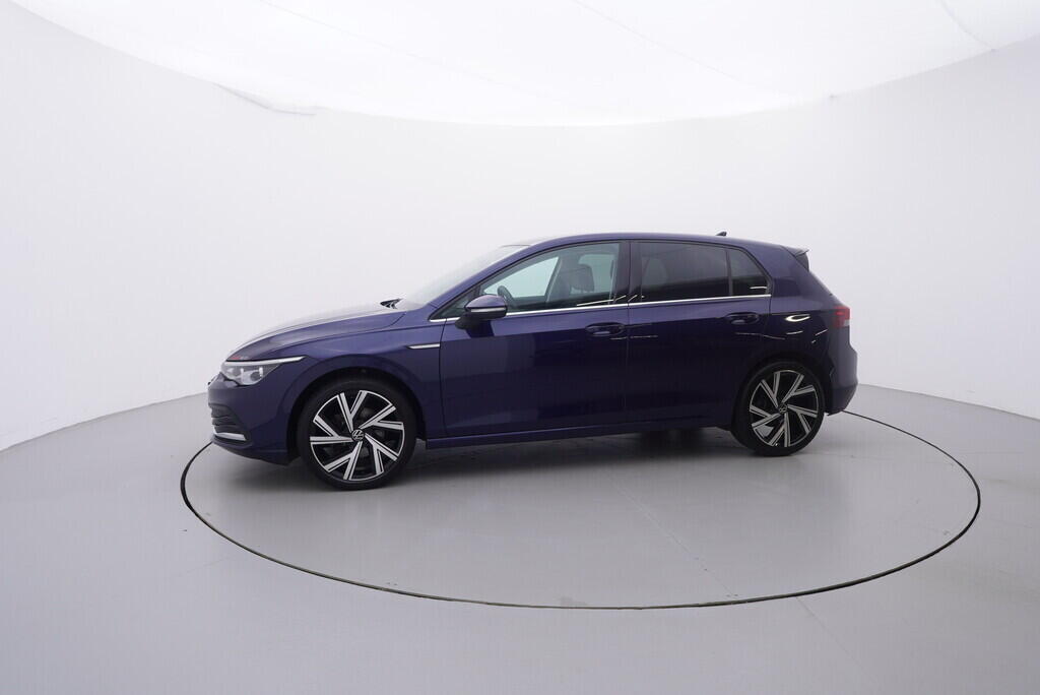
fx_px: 650
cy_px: 348
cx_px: 520
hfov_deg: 77.3
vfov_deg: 56.2
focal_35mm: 22
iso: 200
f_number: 5
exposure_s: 1/80
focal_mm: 15
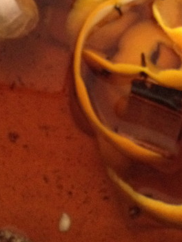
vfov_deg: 18.7
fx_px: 714
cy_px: -2
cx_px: 97
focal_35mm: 102
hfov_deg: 14.5
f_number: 2.4
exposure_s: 1/15
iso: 500
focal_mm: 4.28
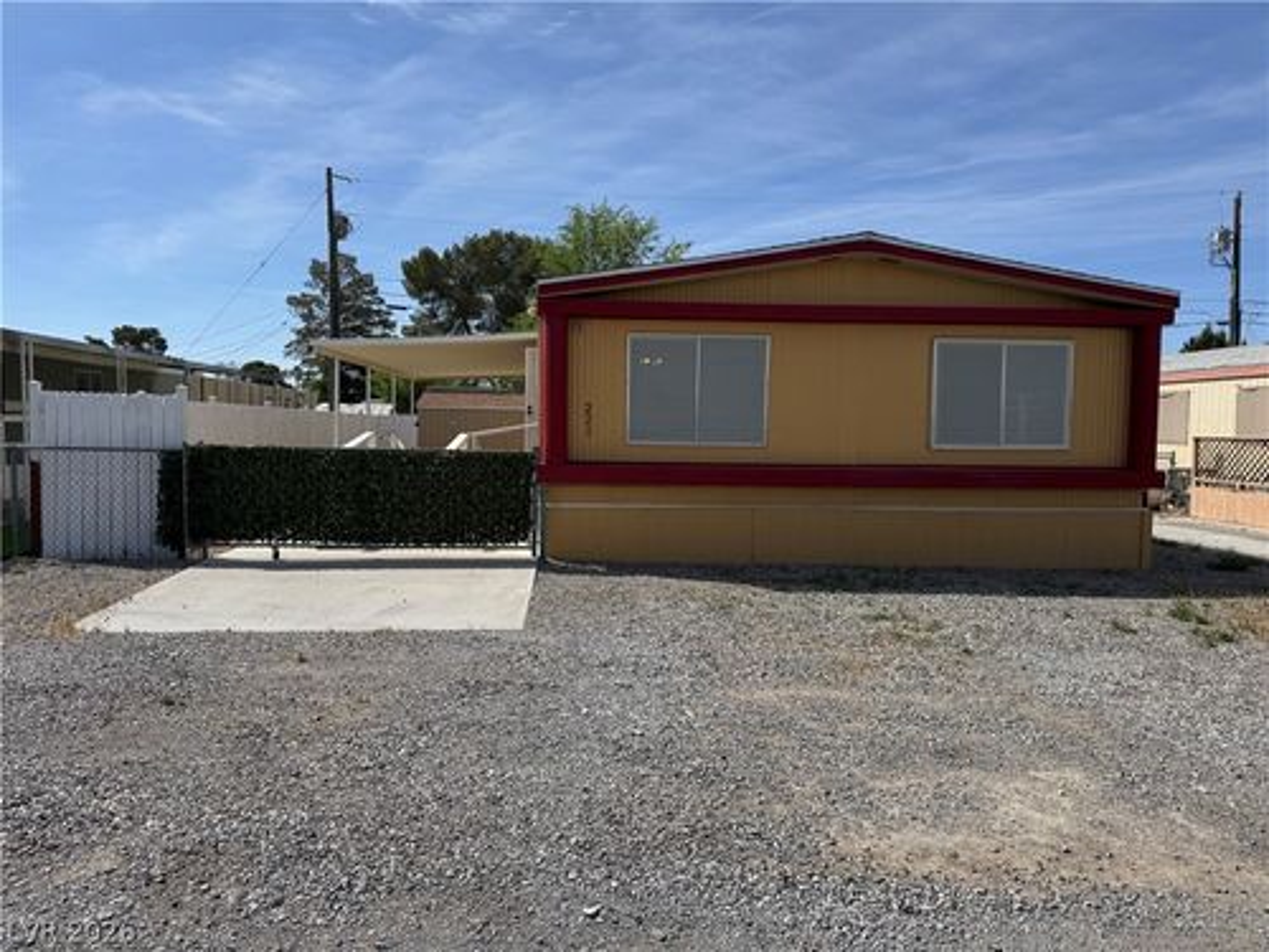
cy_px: 476
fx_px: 880
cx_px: 634
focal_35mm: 24
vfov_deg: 56.8
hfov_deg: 71.6
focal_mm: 6.76
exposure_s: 1/6410
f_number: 1.78
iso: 80
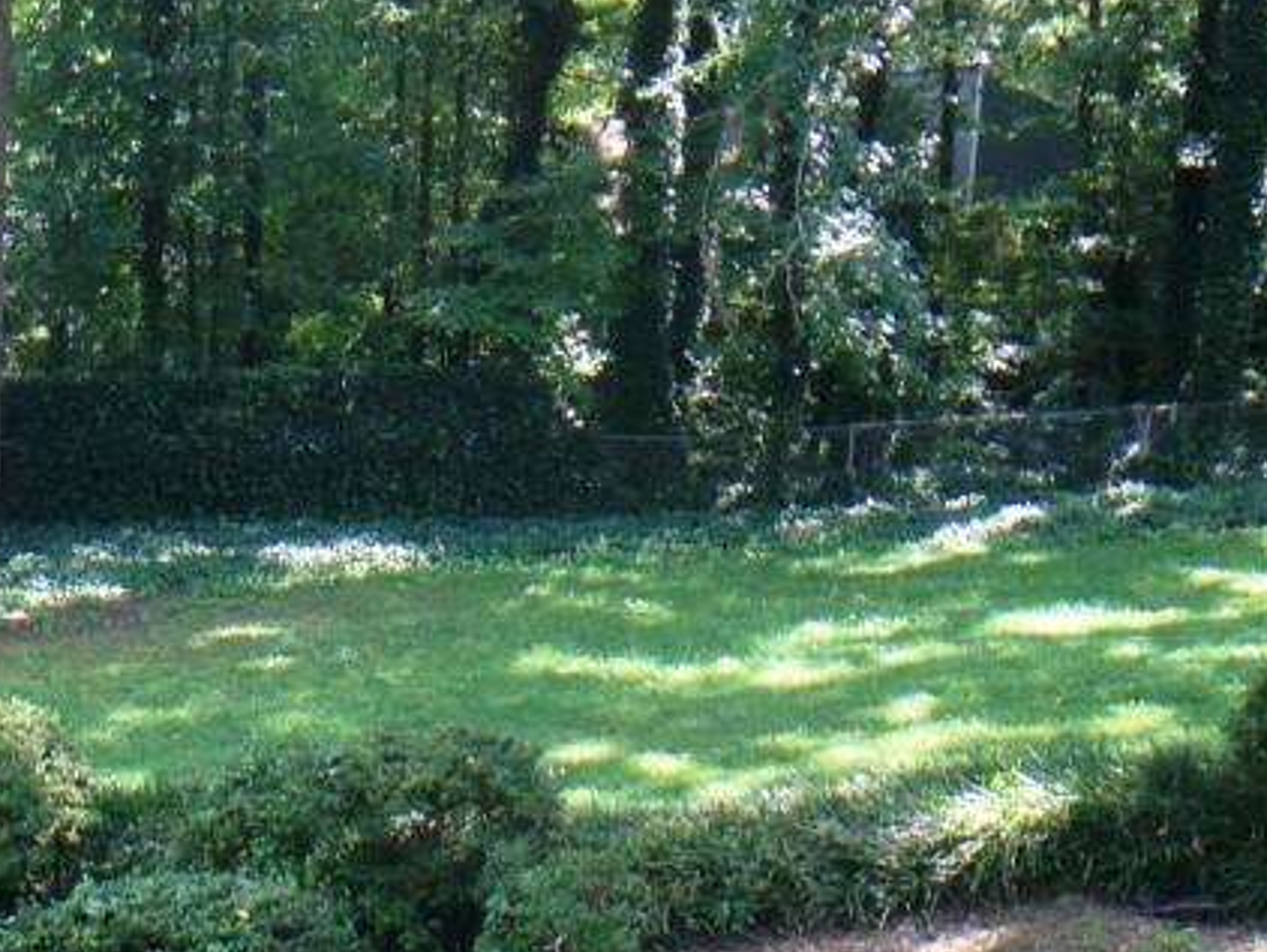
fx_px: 2930
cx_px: 192
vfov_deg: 18.1
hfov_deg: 23.9
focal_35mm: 80
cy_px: 886
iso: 80
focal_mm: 4.13
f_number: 2.4
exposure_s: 1/120
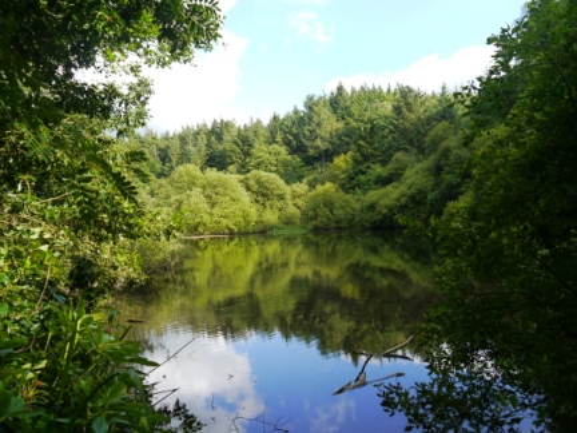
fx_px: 467
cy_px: 216
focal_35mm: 28
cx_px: 288
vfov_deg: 49.7
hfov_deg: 63.4
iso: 160
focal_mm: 14
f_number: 5
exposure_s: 1/250
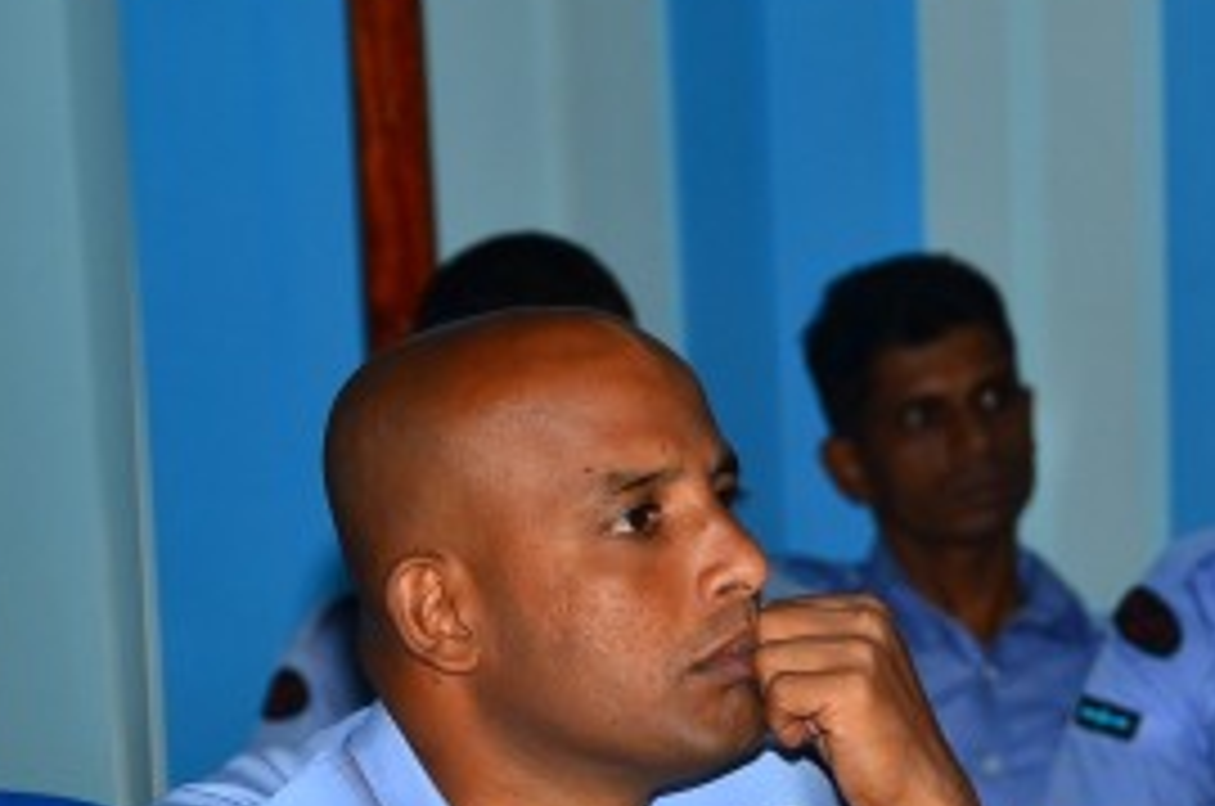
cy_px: 610
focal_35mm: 273
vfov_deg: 5.0
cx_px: 1035
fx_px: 9197
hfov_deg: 7.5
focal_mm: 82
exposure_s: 1/80
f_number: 5.6
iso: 250
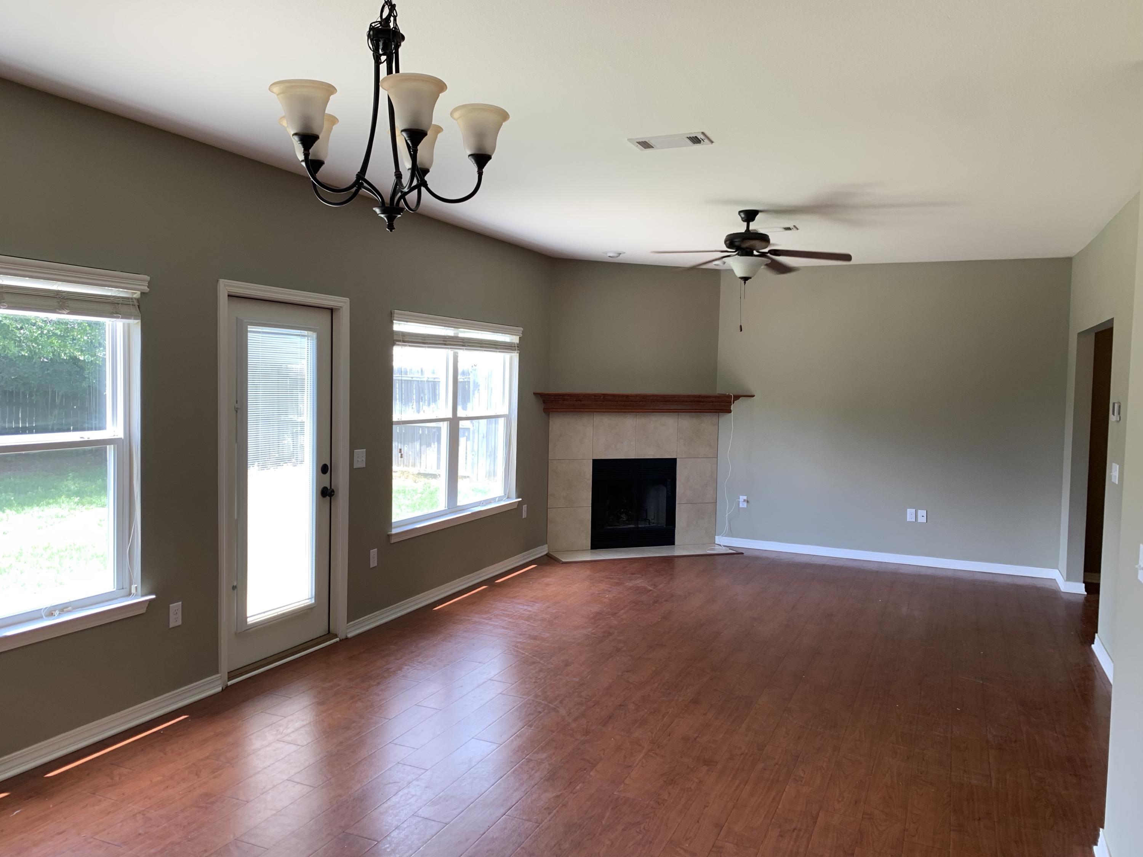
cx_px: 572
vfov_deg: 53.1
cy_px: 428
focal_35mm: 26
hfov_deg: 67.3
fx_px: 859
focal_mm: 4.25
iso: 50
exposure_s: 1/120
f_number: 1.8
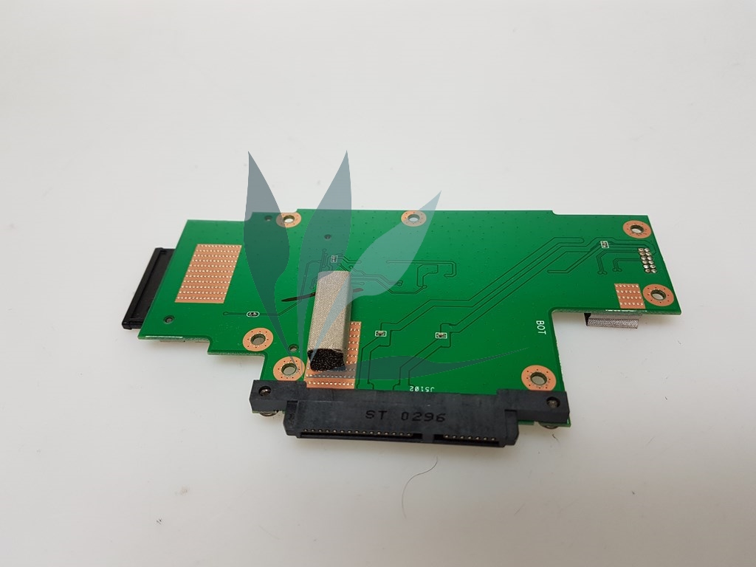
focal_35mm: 26
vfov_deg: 53.1
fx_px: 568
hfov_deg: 67.3
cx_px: 378
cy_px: 284
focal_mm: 4.2
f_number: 1.7
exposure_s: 1/100
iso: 50
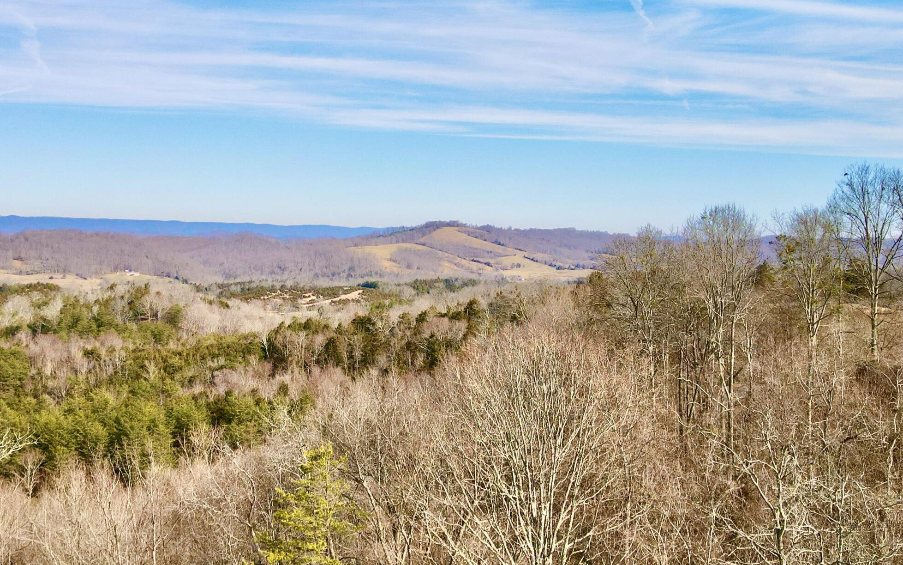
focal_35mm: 39
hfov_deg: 50.2
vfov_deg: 32.7
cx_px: 378
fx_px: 960
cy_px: 221
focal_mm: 4.5
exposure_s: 1/640
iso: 100
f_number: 2.8
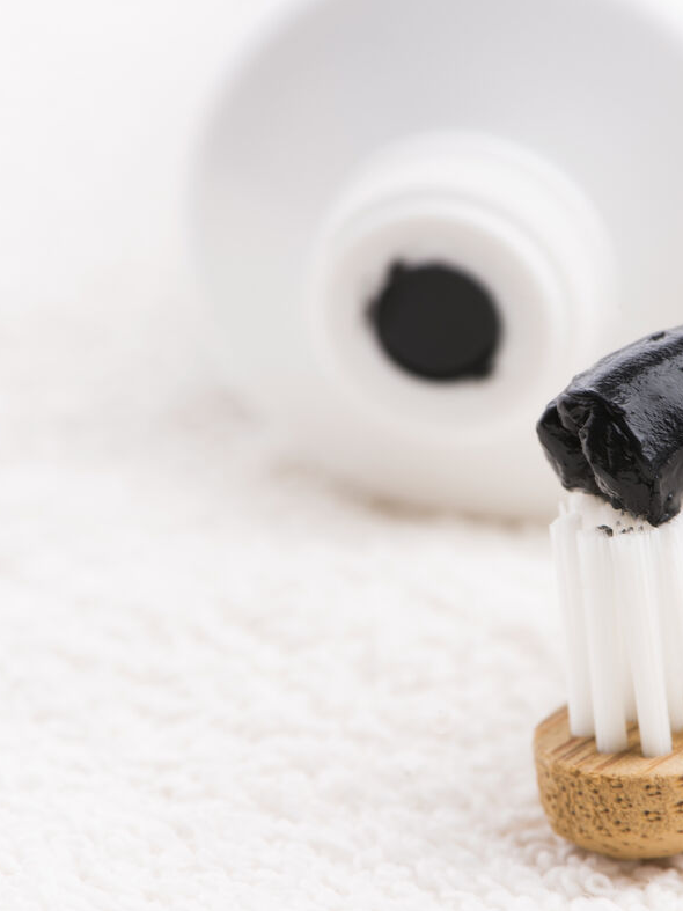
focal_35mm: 154
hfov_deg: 9.6
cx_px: 520
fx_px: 4052
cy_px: 460
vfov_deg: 12.8
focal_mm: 105
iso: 100
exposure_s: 1/80
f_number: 16
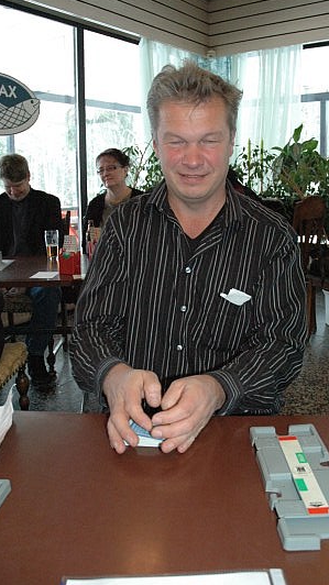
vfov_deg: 60.8
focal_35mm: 32
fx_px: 497
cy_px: 257
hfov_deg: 36.5
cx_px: 197
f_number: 5
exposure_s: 1/60
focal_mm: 18
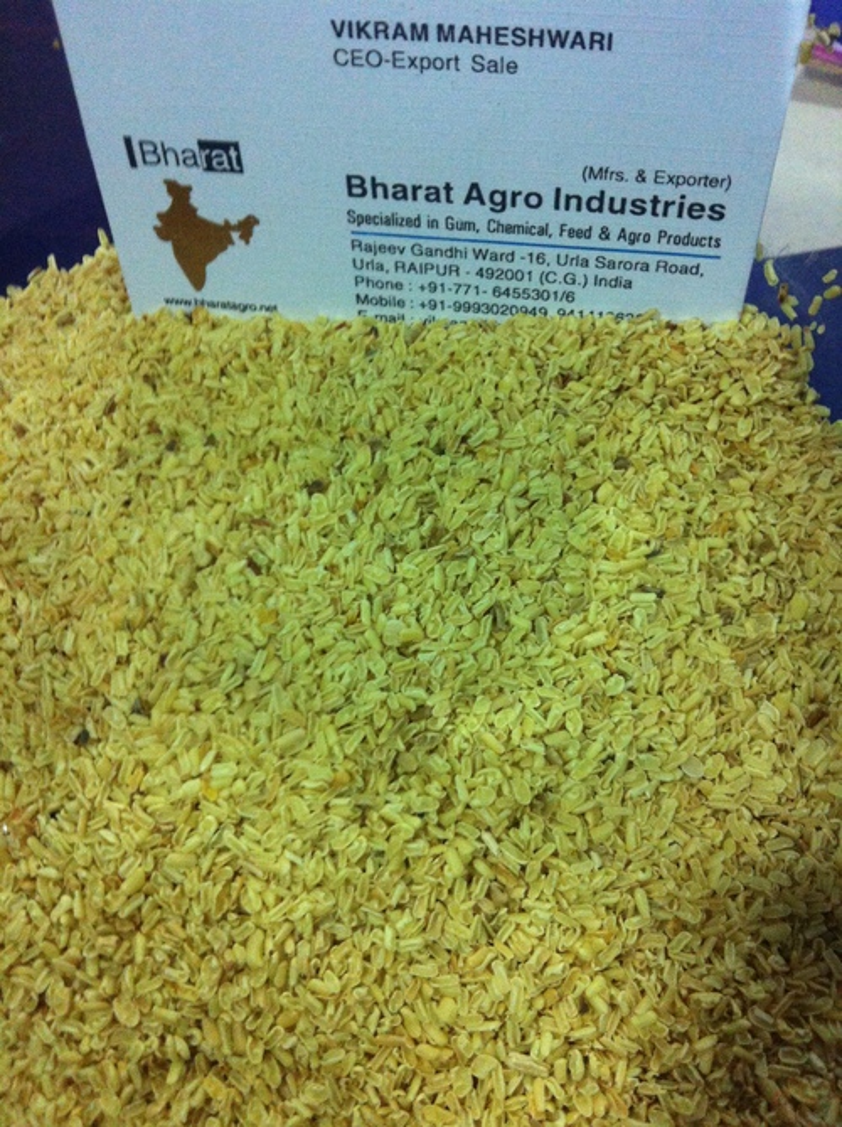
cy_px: 564
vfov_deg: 52.7
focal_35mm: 35
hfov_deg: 40.6
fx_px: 1138
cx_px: 421
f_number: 2.8
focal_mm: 3.85
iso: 320
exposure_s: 1/17
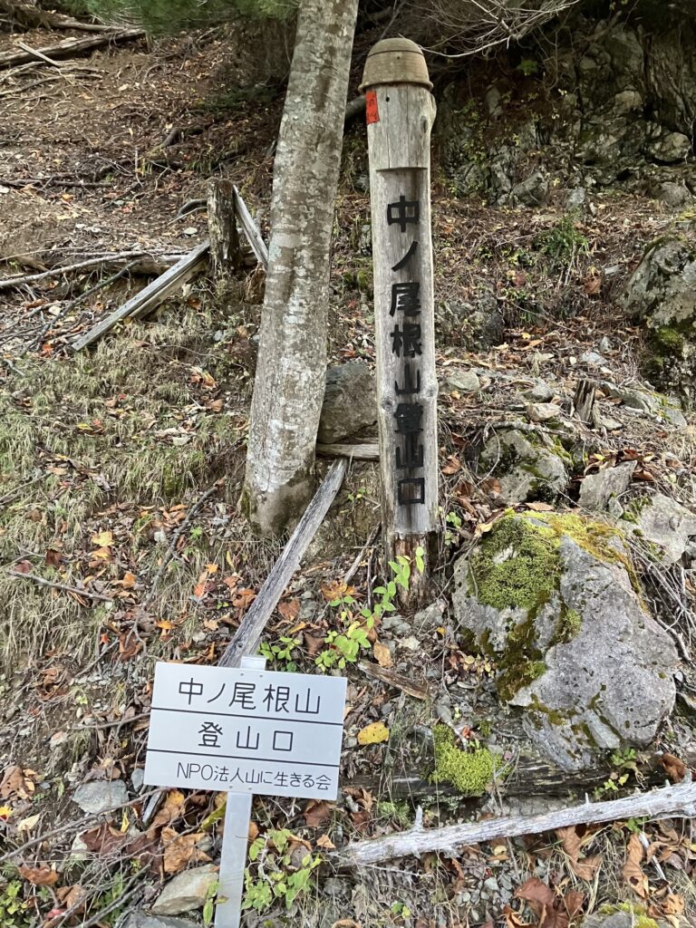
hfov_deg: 49.7
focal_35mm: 28
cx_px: 348
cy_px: 464
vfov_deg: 63.4
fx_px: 751
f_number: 1.8
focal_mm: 3.99
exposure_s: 1/60
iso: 320
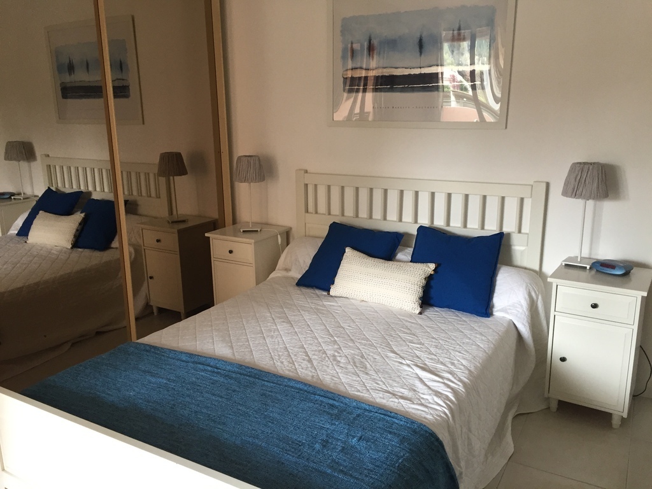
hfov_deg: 61.7
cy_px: 244
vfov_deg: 48.2
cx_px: 326
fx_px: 546
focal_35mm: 29
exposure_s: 1/33
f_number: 2.2
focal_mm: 4.15
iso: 64
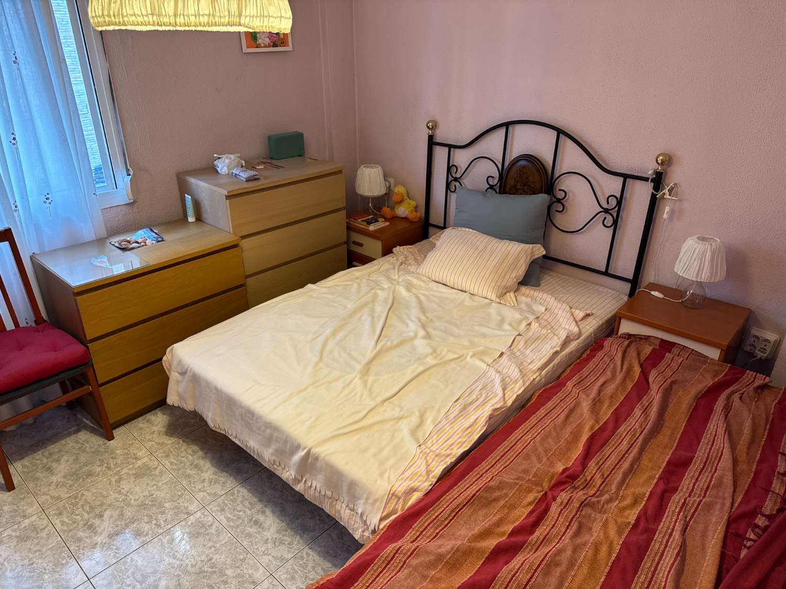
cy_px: 294
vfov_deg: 56.8
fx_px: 545
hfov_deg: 71.6
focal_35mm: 24
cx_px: 393
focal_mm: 6.76
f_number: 1.78
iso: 200
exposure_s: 1/63
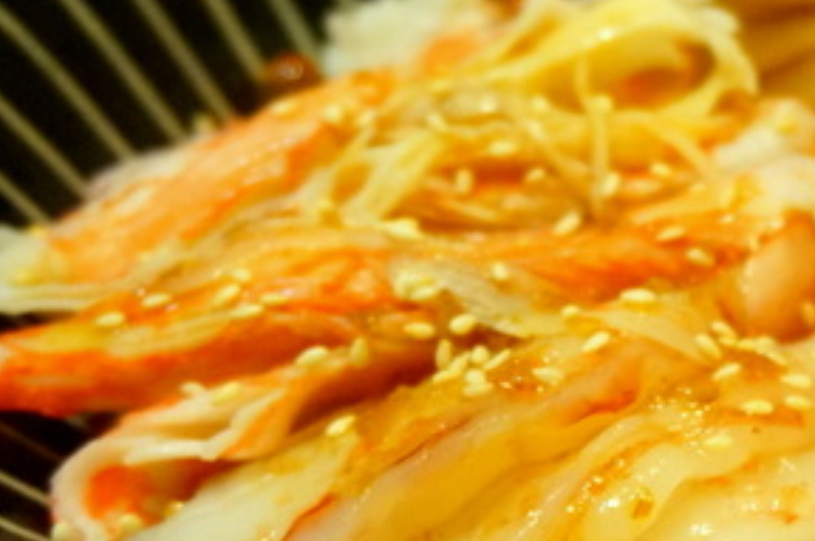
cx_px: 889
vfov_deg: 15.1
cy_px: 333
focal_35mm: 90
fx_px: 2037
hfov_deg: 21.5
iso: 3200
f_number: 4.5
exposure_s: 1/30
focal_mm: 27
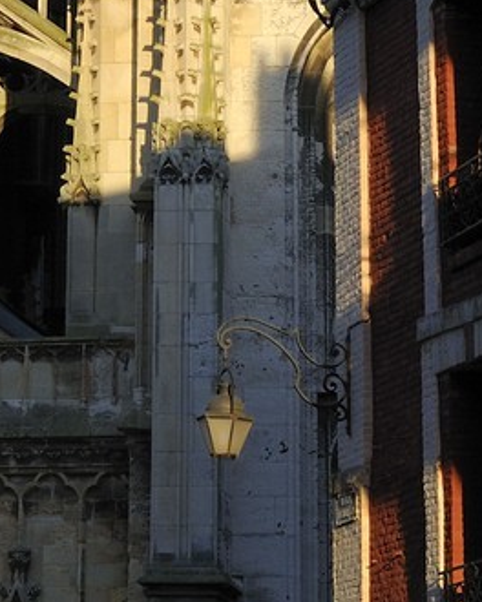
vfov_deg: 8.1
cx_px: 62
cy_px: -651
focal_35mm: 227
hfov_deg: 6.8
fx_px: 4048
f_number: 13
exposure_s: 1/160
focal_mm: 50
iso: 200
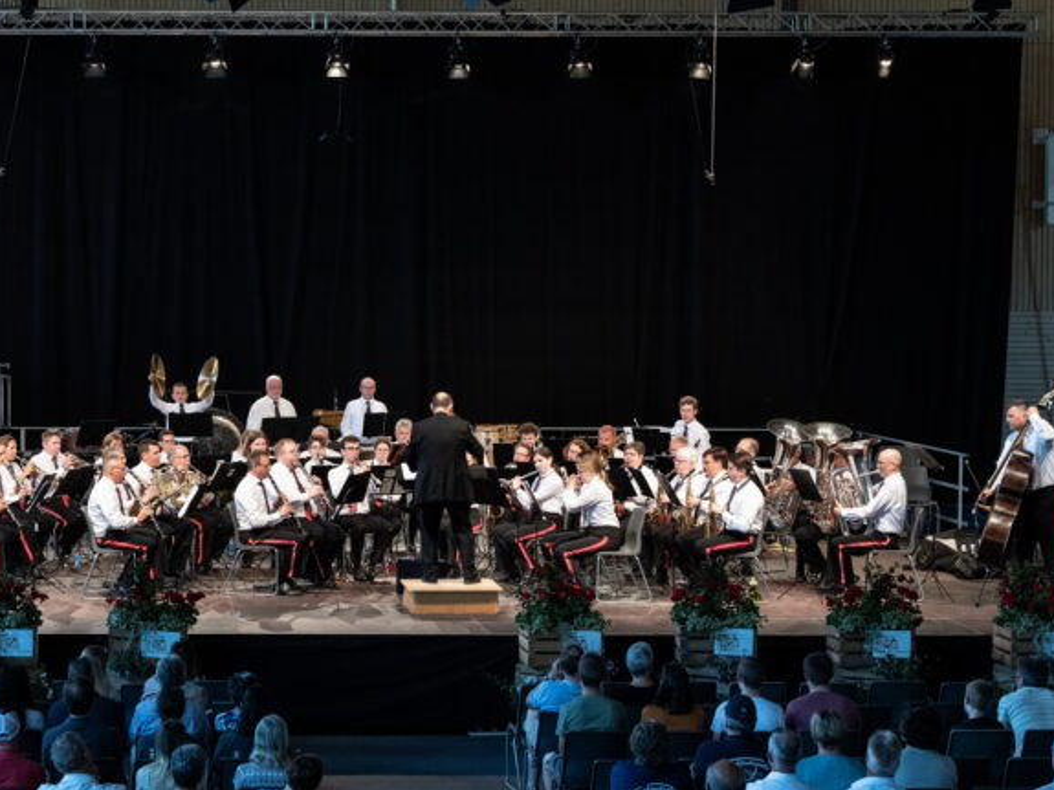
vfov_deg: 17.0
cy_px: 395
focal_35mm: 87
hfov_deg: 22.5
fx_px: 2648
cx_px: 491
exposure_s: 1/125
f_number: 8
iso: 4000
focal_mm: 80
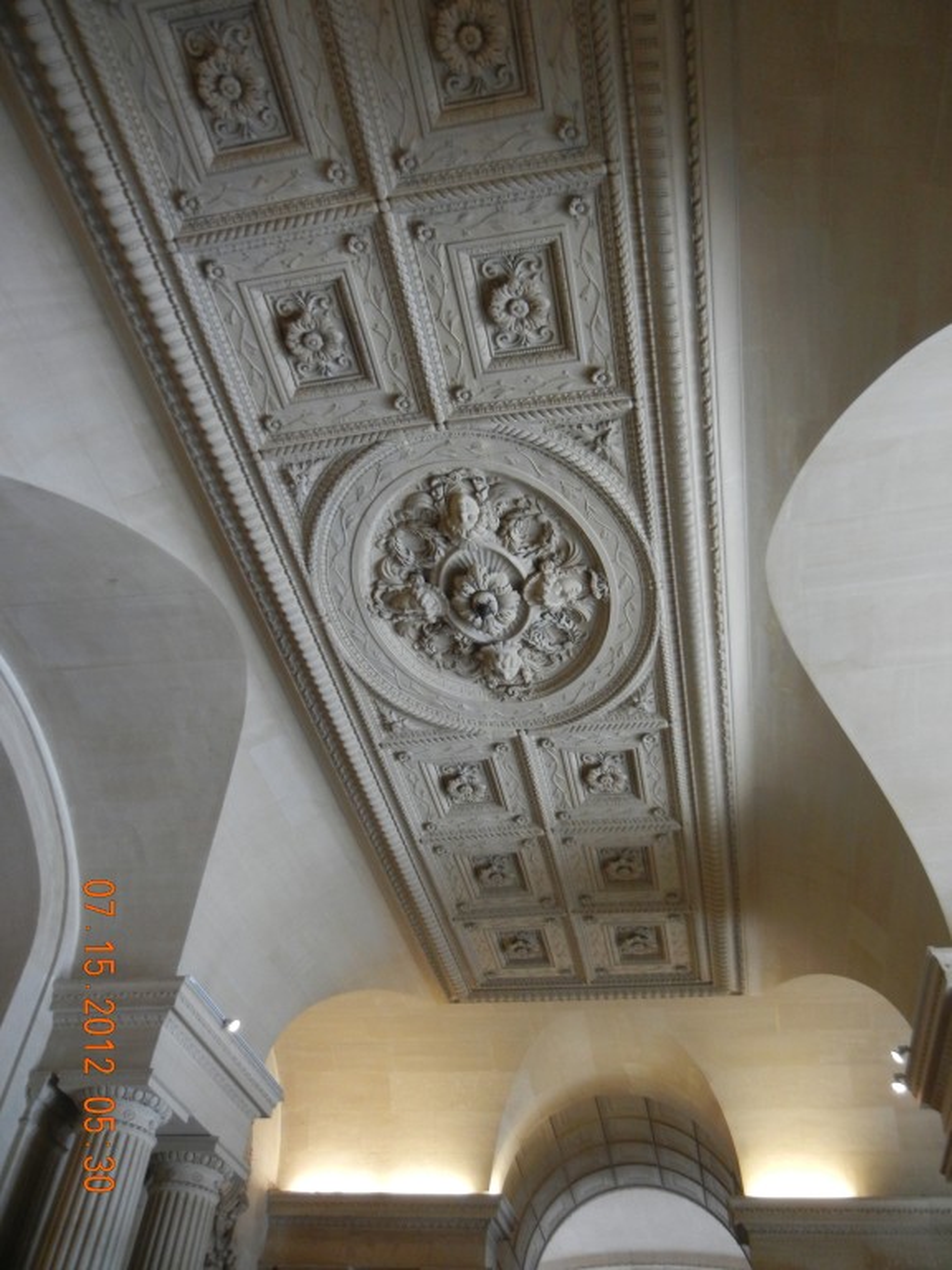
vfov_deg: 60.0
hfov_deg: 46.8
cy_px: 635
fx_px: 1100
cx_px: 476
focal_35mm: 30
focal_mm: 5.4
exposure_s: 1/18.8
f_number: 3.5
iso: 400
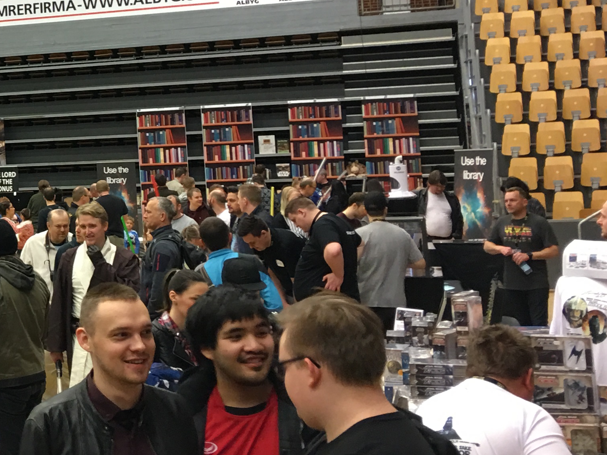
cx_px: -132
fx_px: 1350
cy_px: 102
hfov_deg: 23.1
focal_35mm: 77
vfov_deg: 19.0
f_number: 2.2
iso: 64
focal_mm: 4.15
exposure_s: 1/17
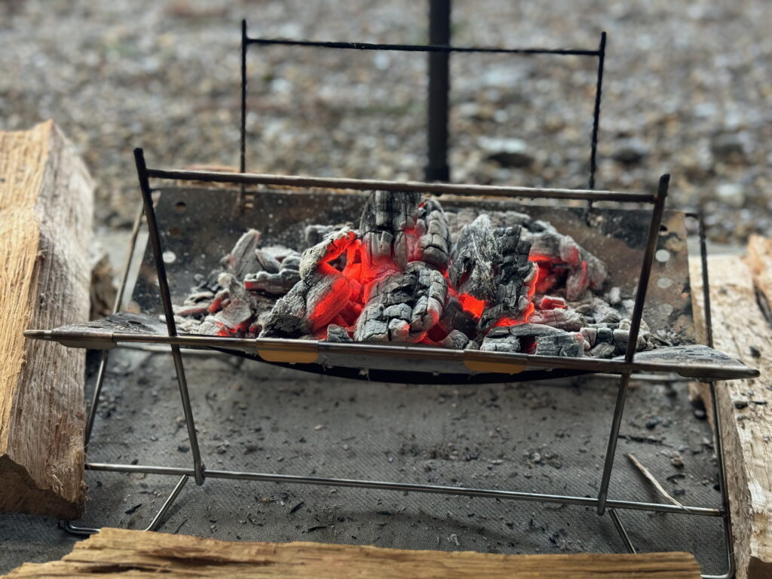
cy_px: 290
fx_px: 1070
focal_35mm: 48
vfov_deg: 30.3
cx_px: 386
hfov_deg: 39.7
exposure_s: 1/60
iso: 160
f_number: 1.78
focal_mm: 6.76
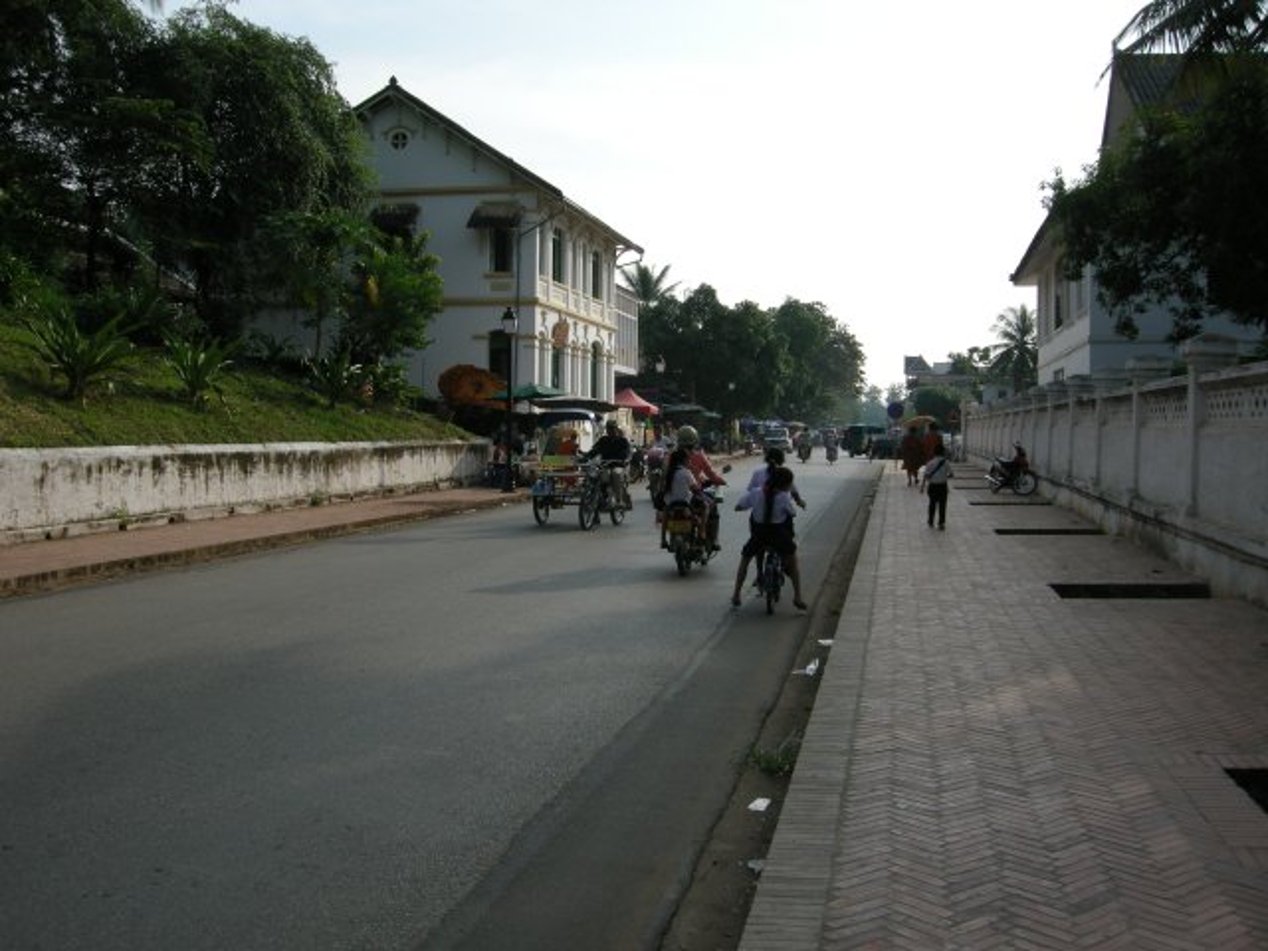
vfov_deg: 39.7
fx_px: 1319
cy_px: 476
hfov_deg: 51.4
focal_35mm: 36
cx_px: 634
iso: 64
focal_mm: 7.5
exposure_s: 1/319
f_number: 5.4
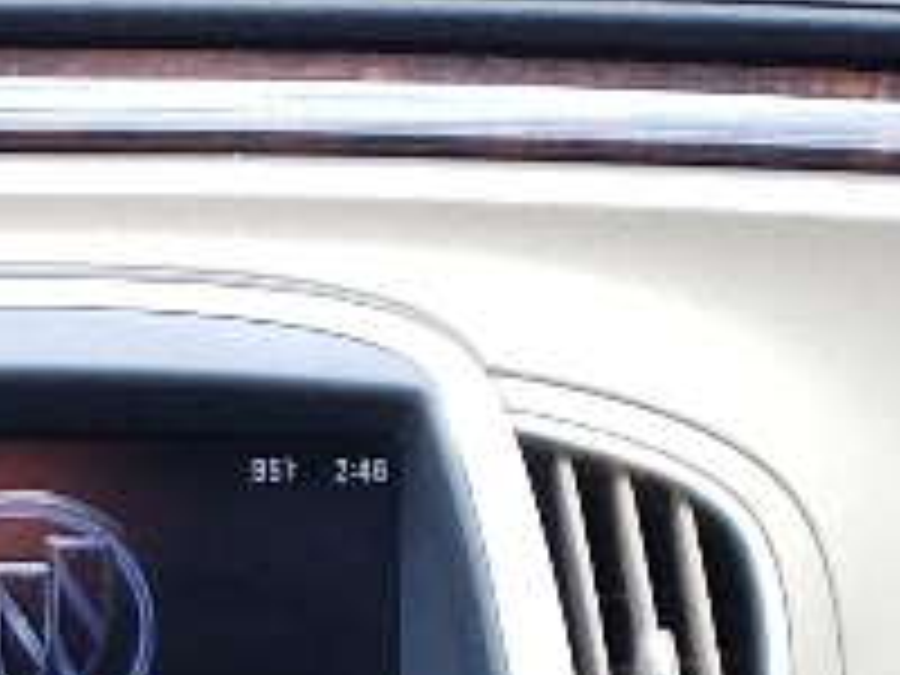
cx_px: 90
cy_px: 2290
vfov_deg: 6.3
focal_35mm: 208
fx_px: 5408
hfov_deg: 9.5
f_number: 1.5
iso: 50
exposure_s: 1/357
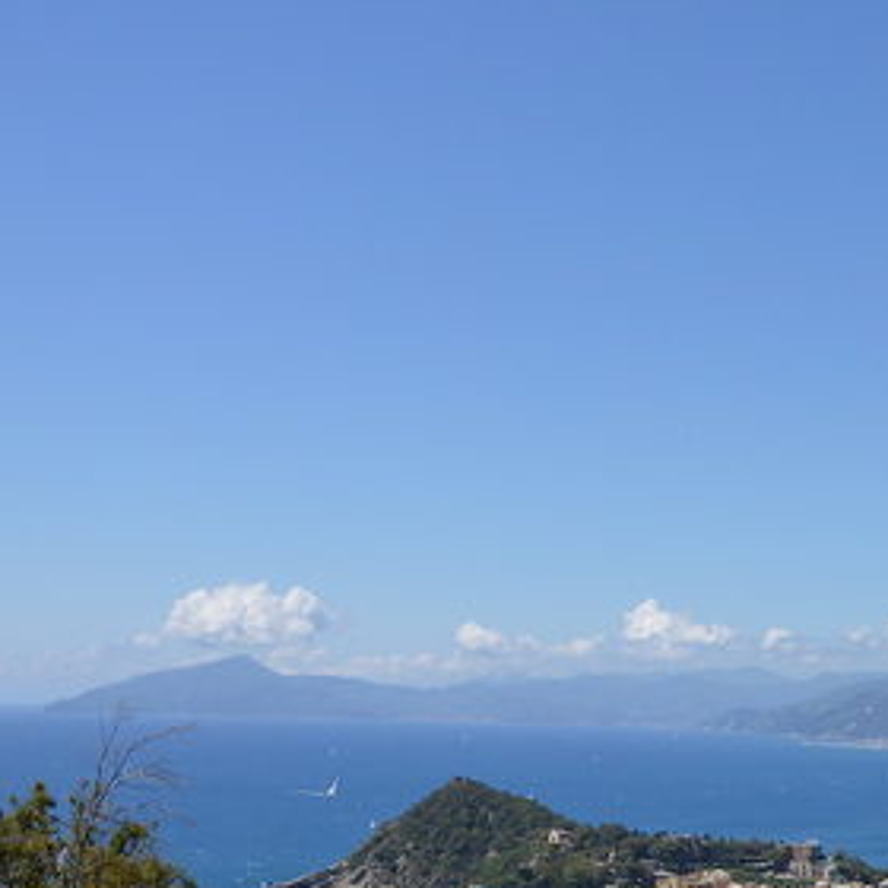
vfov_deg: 28.5
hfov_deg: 27.6
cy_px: 547
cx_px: 793
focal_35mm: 60
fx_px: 1741
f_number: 11
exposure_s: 1/500
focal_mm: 22
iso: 400
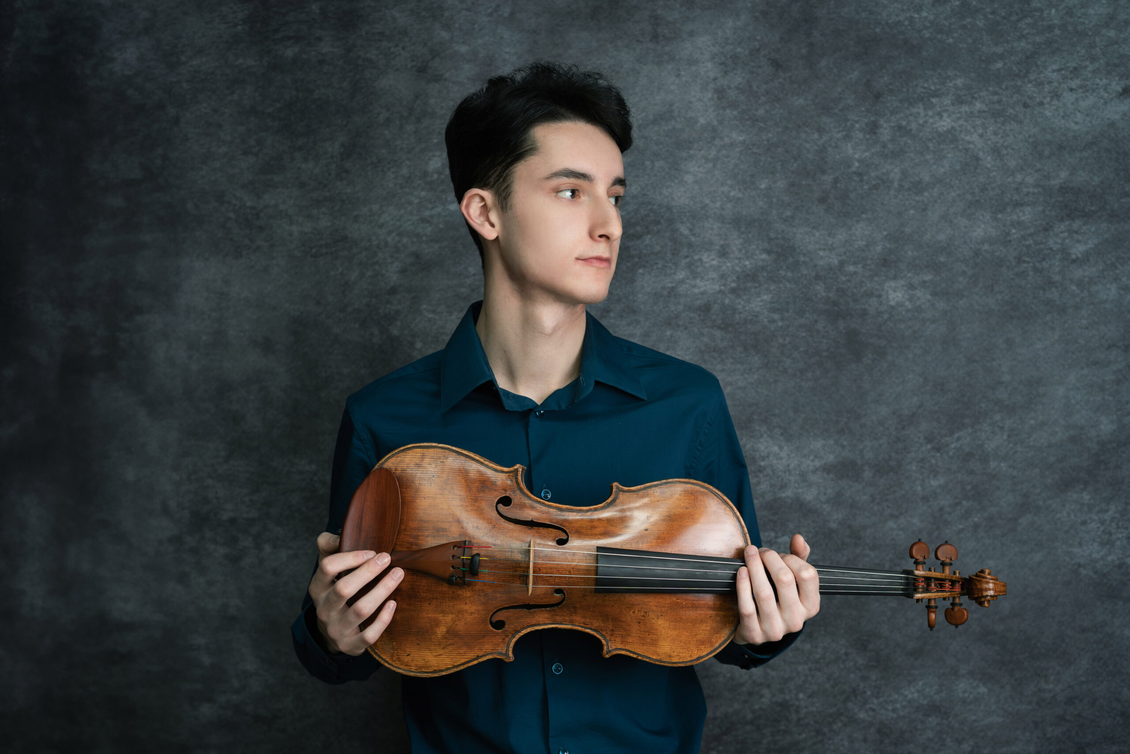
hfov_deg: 36.2
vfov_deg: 24.6
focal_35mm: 55
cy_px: 377
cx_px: 565
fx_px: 1726
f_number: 4
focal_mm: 55
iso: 800
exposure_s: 1/160
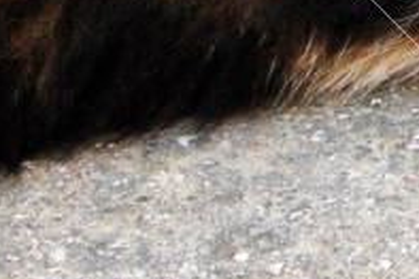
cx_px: 1291
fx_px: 5768
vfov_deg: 2.7
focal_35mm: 496
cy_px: -337
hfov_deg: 4.0
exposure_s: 1/250
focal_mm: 50
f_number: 8
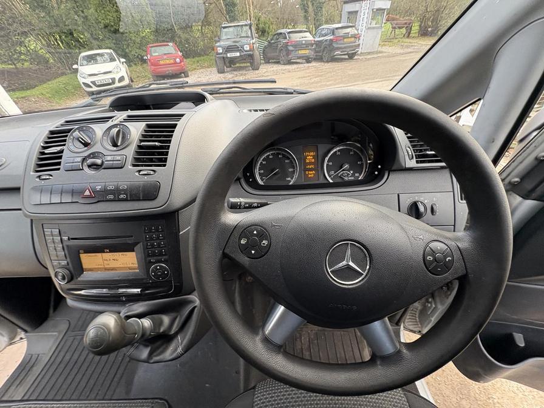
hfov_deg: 102.1
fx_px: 220
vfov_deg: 85.7
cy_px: 204
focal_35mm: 14
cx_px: 272
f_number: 2.2
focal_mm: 2.22
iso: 125
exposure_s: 1/99
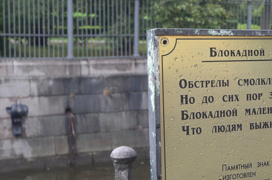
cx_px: 204
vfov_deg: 16.4
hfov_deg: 24.2
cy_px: 114
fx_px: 626
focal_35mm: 83
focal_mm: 24
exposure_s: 1/125
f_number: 5.6
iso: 320
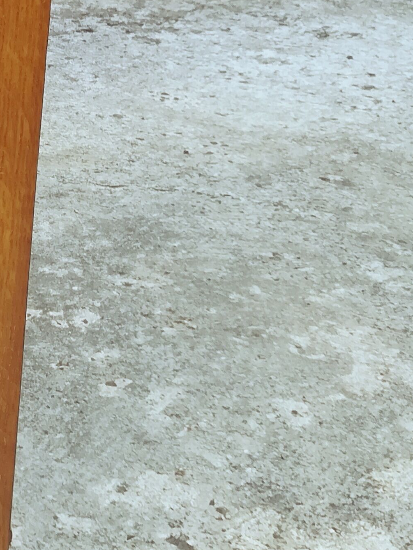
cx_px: -195
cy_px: 148
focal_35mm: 77
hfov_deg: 17.4
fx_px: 1225
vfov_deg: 25.1
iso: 50
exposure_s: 1/50
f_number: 2.2
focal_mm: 3.83
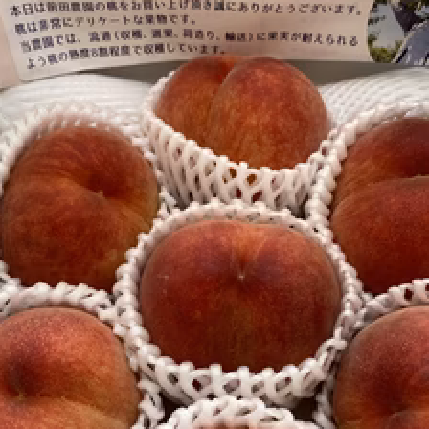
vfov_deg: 40.5
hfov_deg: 40.9
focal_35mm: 41
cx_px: 230
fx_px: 575
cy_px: 278
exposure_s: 1/100
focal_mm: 4.25
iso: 50
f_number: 1.8
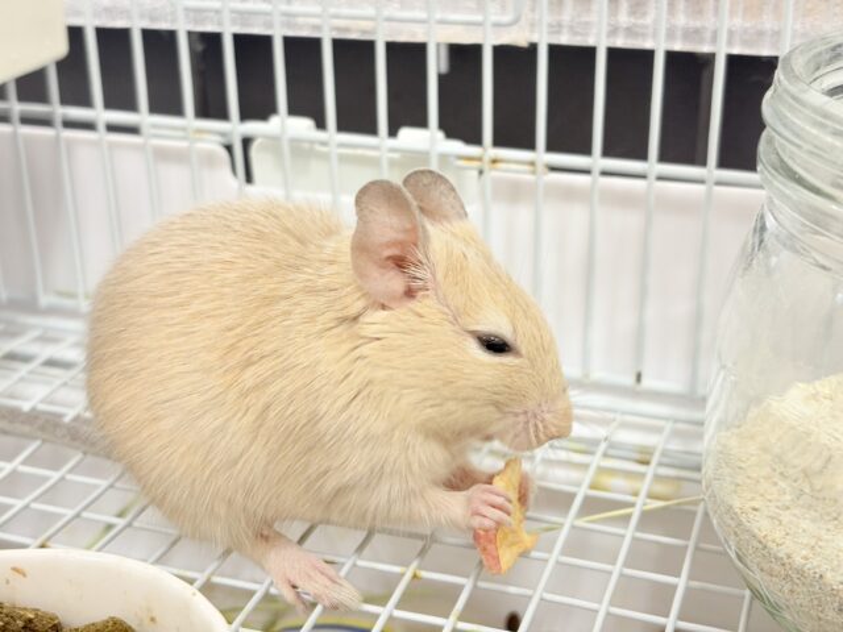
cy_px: 316
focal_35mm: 52
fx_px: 1266
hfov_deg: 36.8
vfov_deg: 28.0
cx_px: 422
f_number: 1.6
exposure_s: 1/33
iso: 100
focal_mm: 5.96
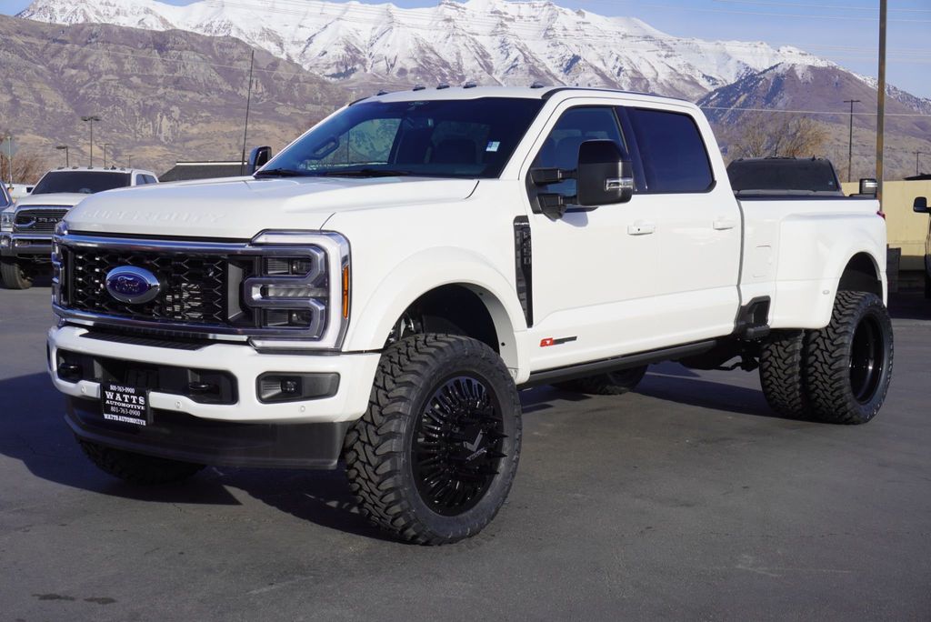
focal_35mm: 50
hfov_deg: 39.9
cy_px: 311
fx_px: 1281
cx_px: 466
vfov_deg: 27.3
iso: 100
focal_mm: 33
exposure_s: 1/160
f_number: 11
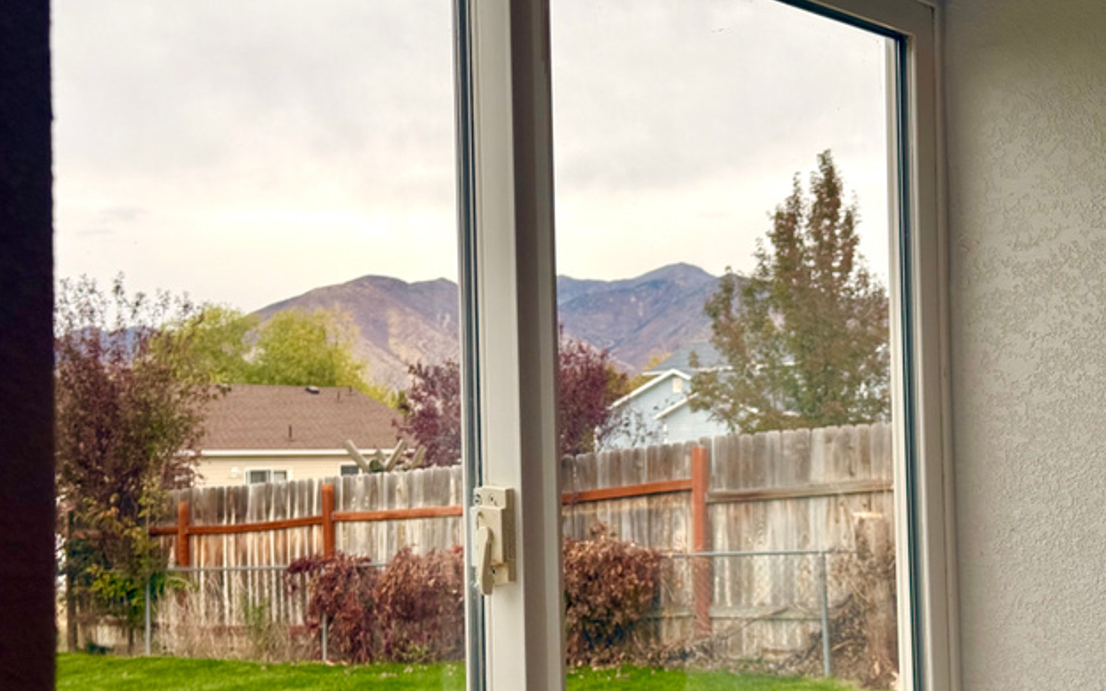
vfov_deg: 24.8
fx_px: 1567
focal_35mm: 52
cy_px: 408
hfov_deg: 38.9
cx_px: 562
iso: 64
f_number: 1.78
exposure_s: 1/636
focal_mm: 6.76
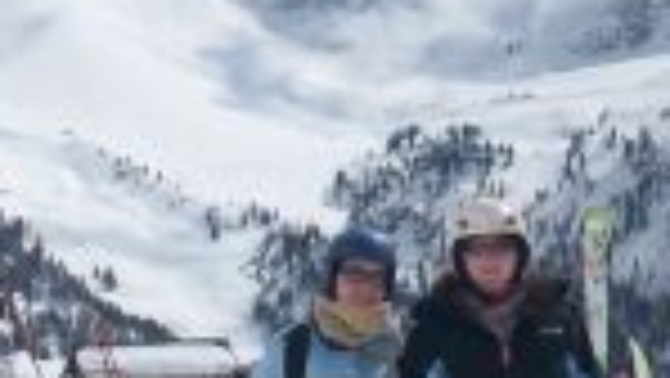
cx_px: 310
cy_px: 135
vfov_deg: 7.0
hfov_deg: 12.4
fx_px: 3075
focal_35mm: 173
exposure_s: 1/1401
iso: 80
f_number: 5.6
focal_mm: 6.2
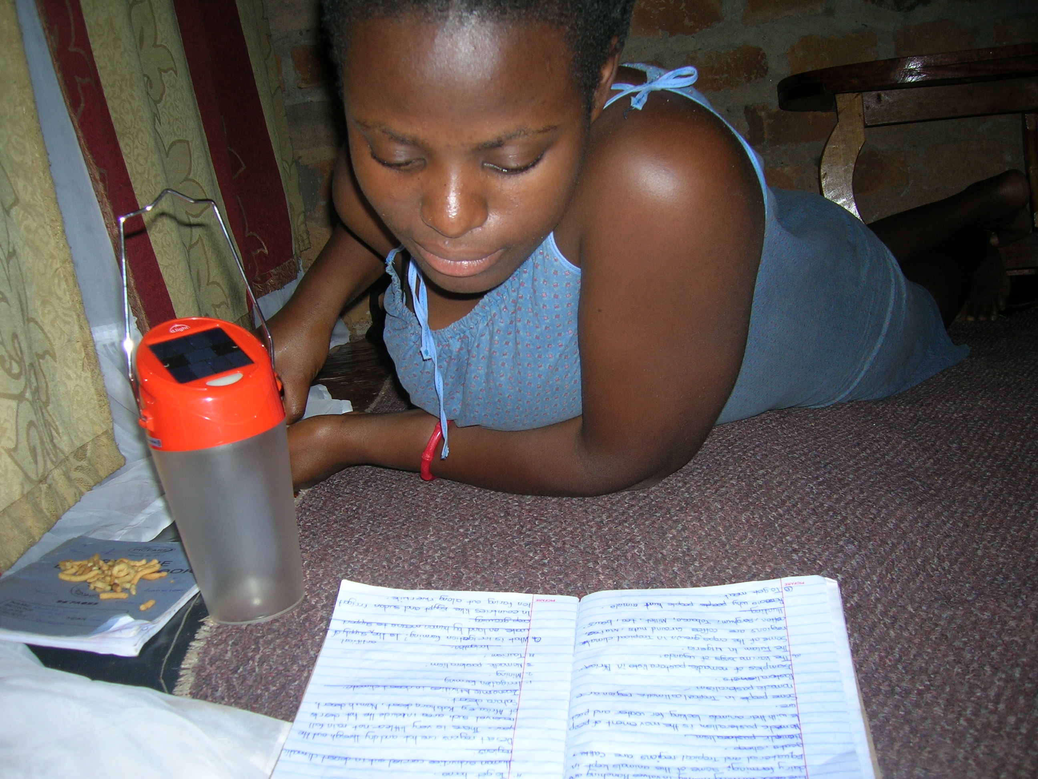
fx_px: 1020
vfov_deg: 41.8
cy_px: 390
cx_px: 519
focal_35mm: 34
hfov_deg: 54.0
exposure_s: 1/60.1
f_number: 2.9
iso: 50
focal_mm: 5.7
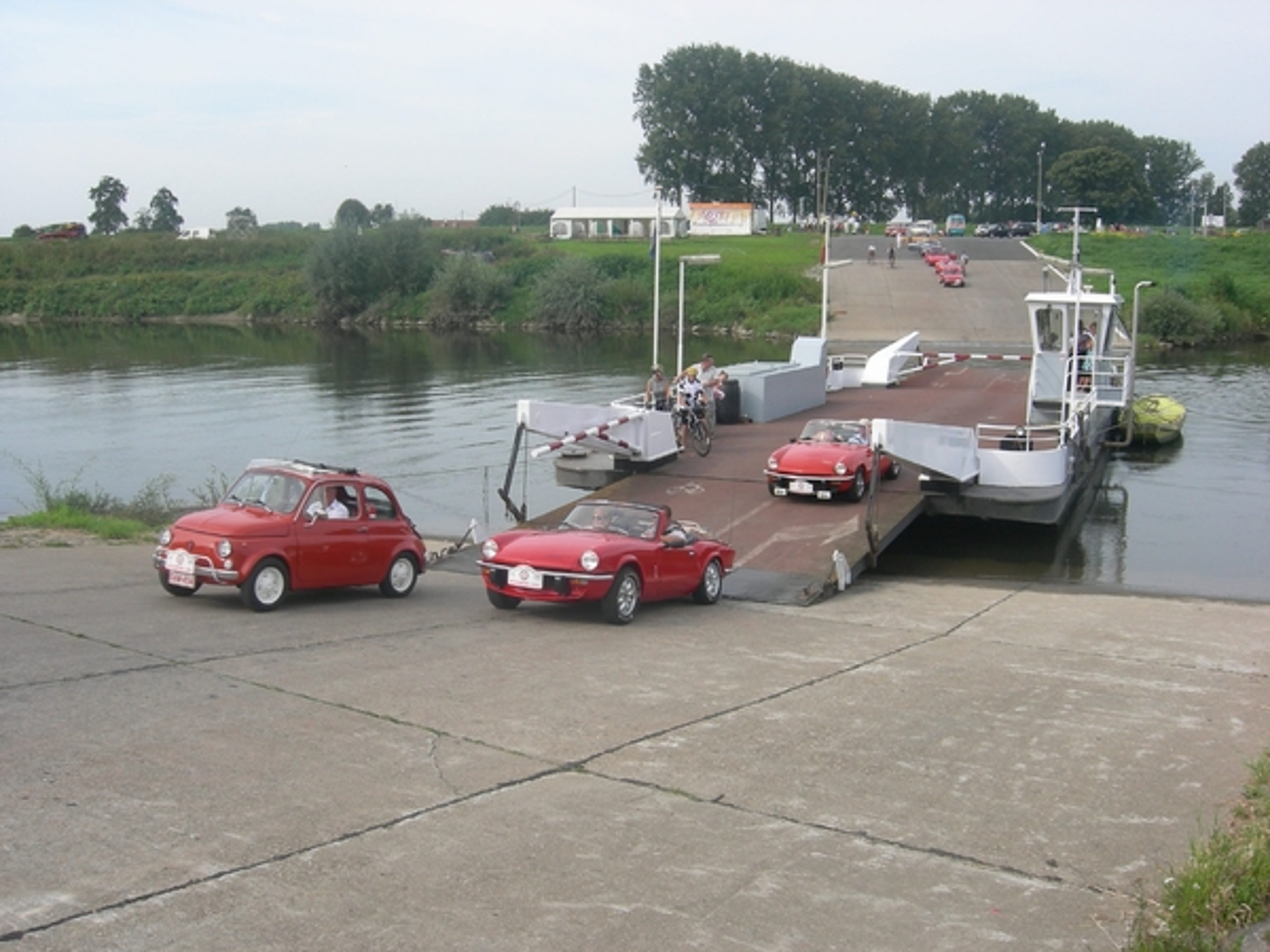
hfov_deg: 51.4
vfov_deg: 39.7
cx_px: 635
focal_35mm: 36
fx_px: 1321
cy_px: 476
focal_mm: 7.5
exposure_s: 1/217
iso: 64
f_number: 5.4
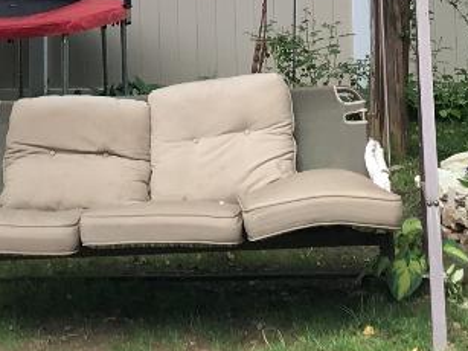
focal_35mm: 136
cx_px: 267
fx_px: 1838
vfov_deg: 9.8
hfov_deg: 14.5
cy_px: -446
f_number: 2.2
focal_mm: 4.15
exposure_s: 1/141
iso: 25
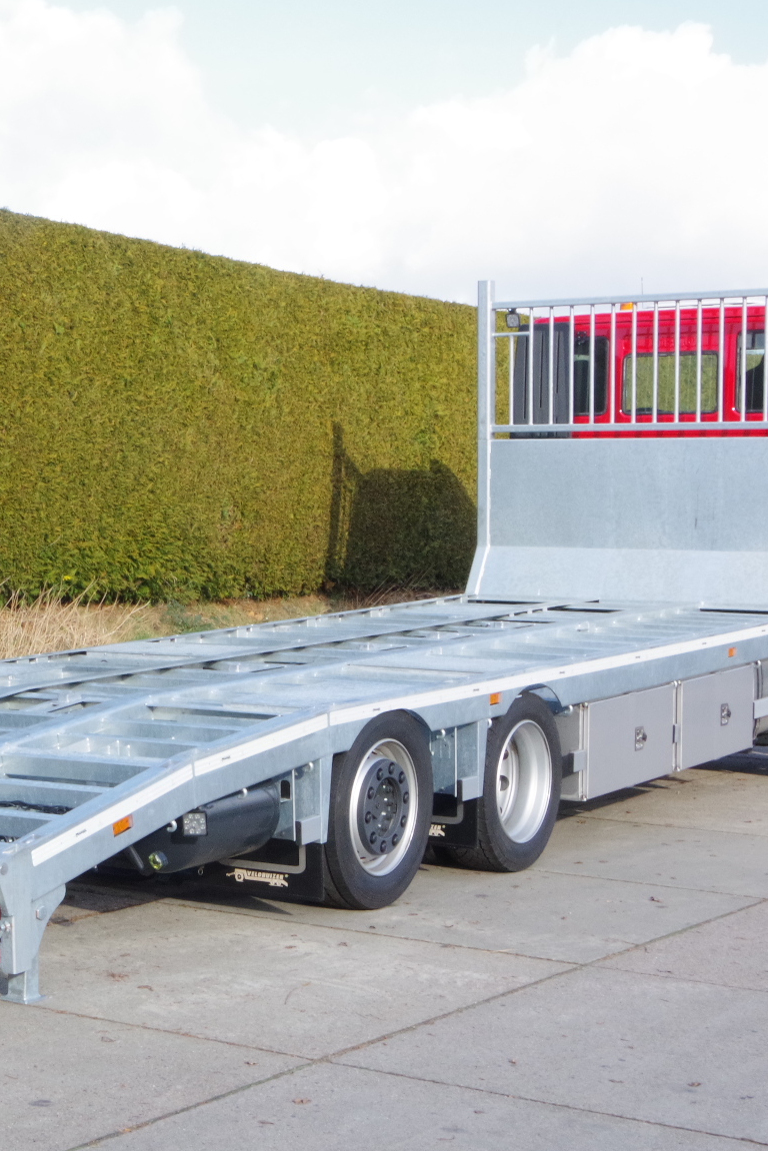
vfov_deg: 28.8
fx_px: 2240
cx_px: 35
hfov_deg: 19.0
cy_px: 630
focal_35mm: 70
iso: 1600
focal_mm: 28
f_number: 22
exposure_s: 1/60
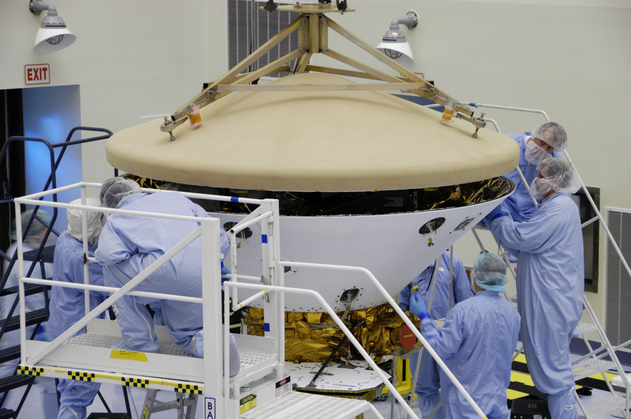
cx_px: 316
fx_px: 2101
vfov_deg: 11.4
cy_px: 210
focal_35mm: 120
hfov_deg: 17.1
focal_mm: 80
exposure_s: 1/15
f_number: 6.3
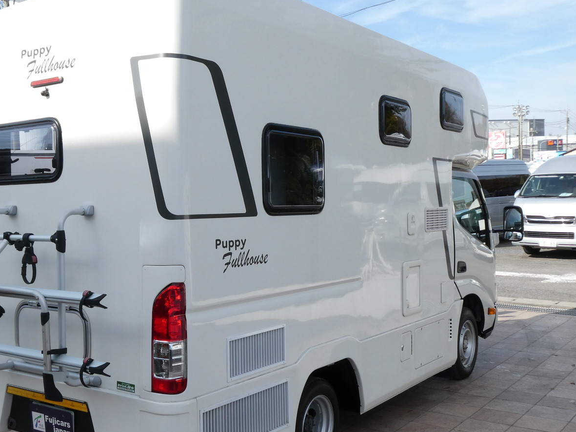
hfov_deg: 44.3
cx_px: 207
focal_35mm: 42
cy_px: 228
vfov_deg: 34.3
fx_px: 699
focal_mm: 5.4
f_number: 3.5
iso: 80
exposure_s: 1/640
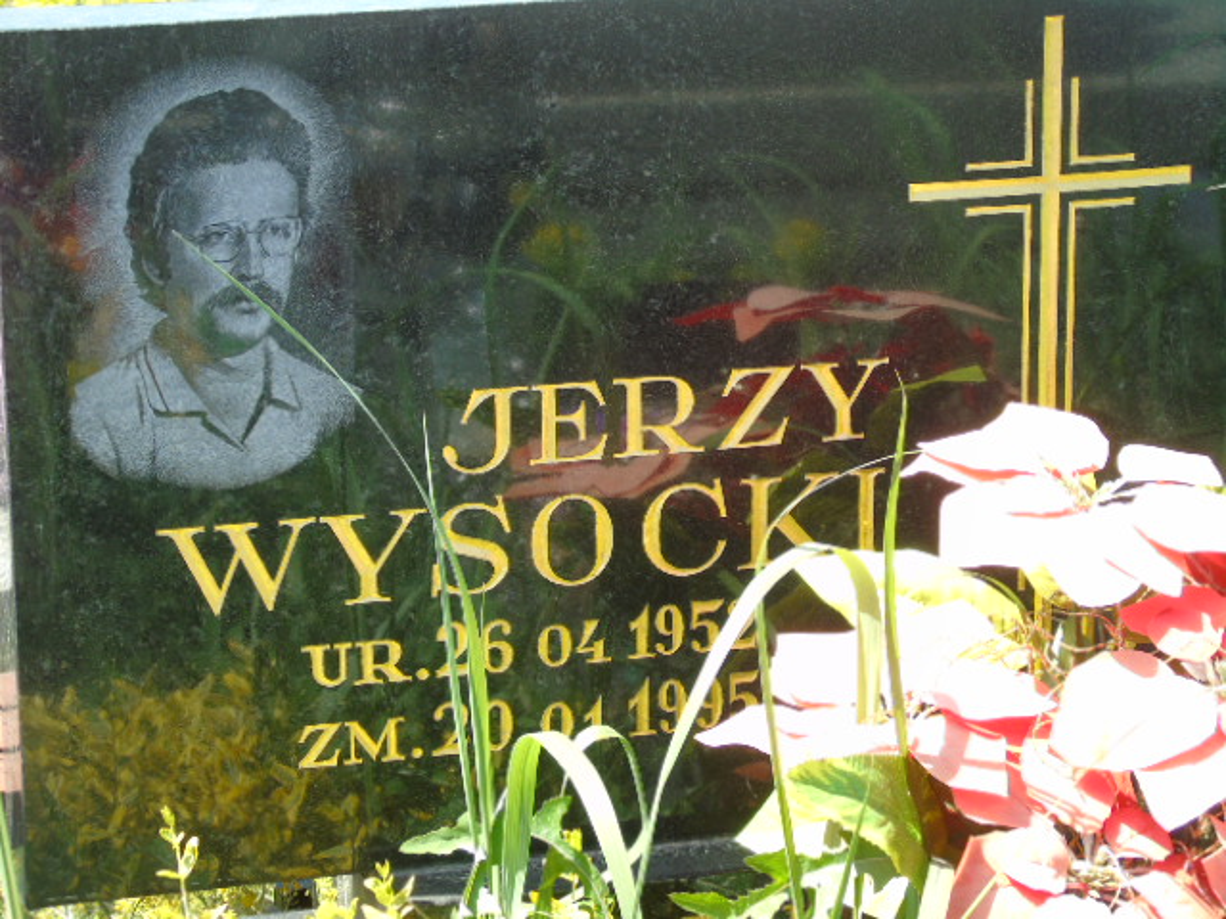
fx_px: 4392
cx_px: 613
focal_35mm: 124
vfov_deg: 12.0
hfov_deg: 15.9
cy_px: 460
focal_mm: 22
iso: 80
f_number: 4.6
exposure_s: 1/100
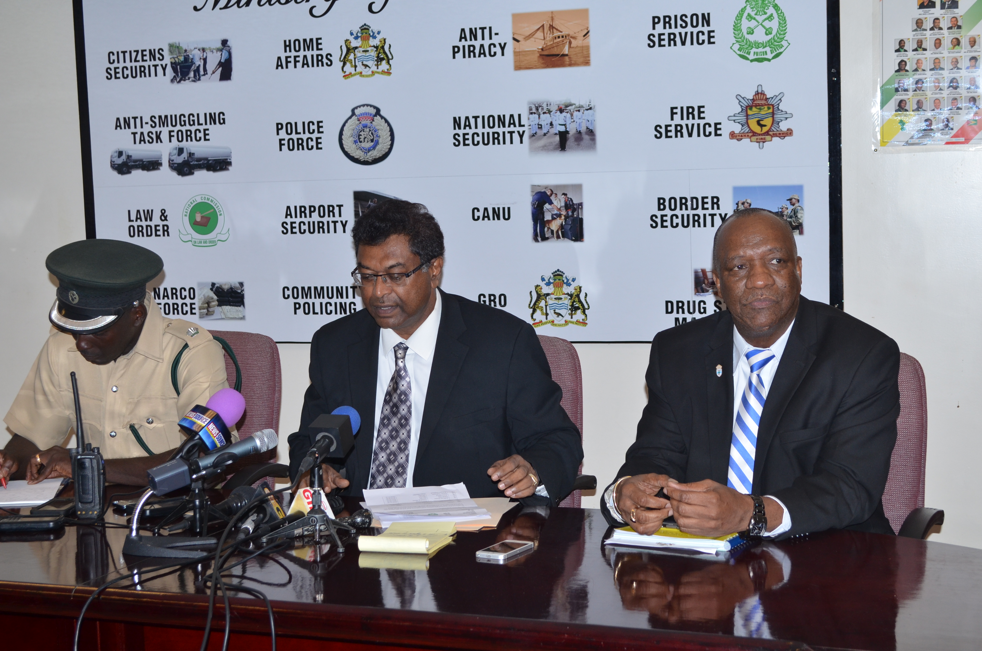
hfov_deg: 33.5
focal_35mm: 60
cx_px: 491
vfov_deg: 22.5
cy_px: 326
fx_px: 1633
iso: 400
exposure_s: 1/200
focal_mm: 40
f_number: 5.3
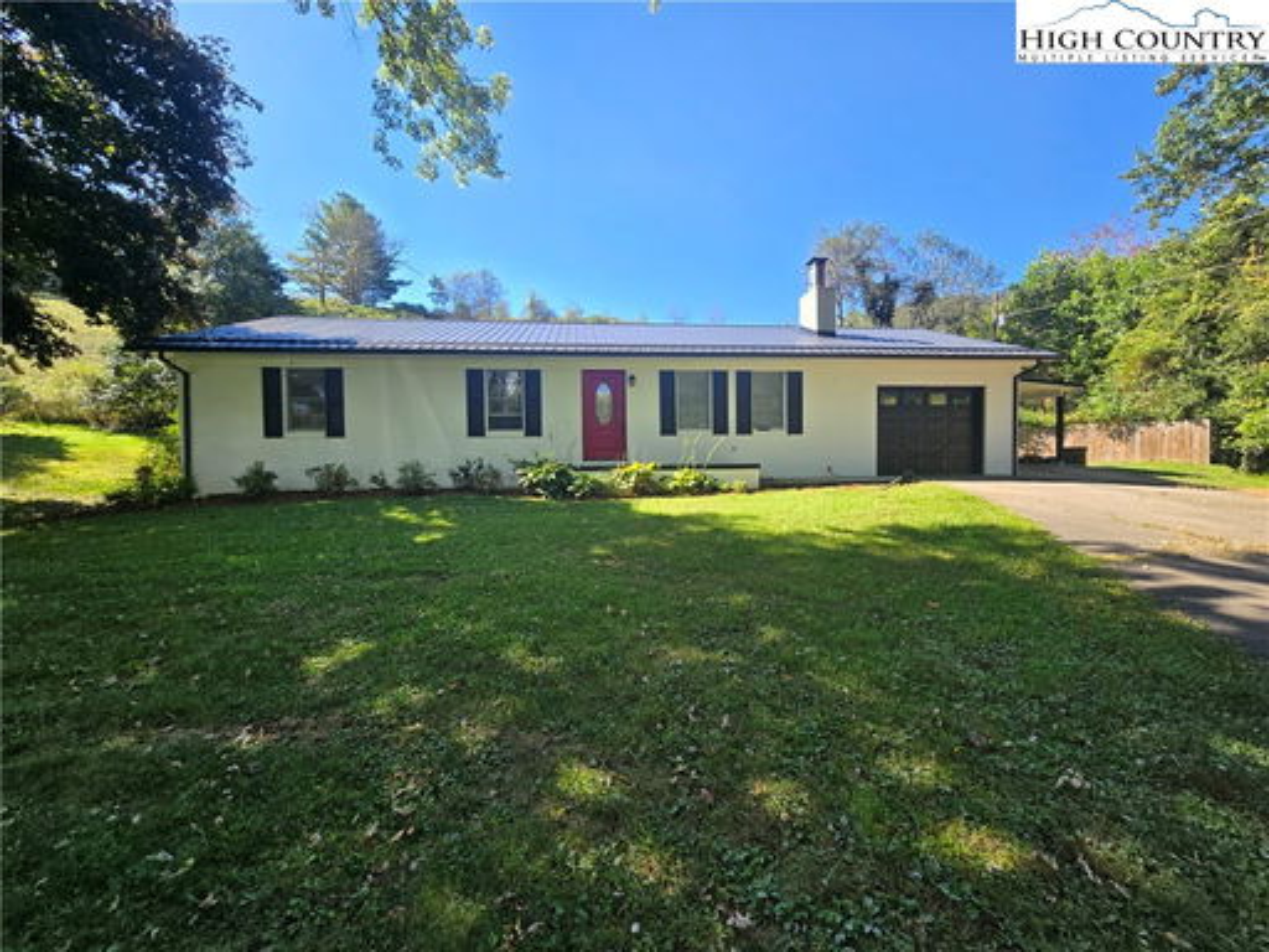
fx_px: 477
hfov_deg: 106.2
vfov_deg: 89.9
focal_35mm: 13
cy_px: 476
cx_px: 634
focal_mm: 2.2
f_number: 2.2
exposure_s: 1/790
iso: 50
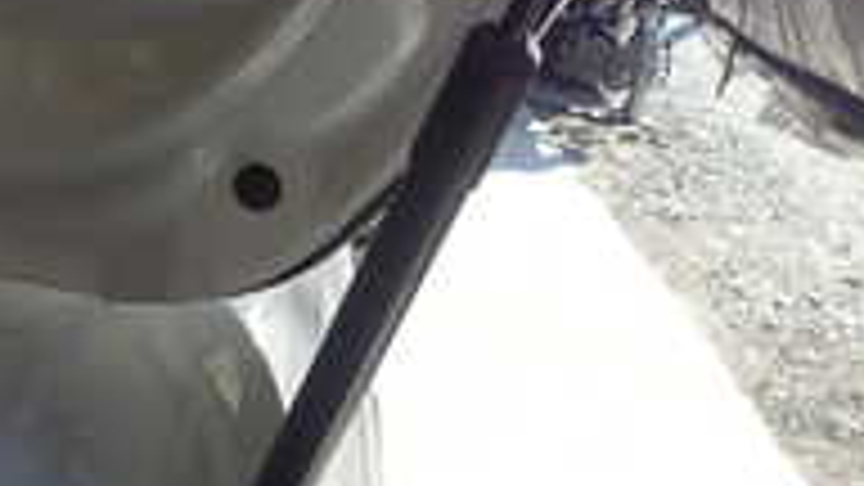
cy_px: -135
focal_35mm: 85
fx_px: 1947
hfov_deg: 25.0
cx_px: 400
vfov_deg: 13.7
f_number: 2.8
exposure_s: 1/250
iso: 100
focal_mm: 4.5
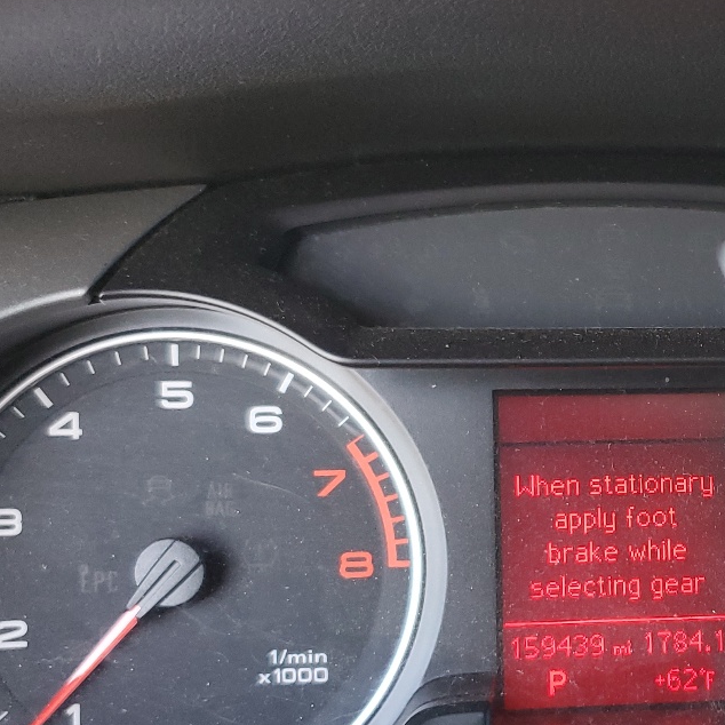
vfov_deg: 29.4
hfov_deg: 28.4
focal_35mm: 58
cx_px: 654
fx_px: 1374
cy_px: 481
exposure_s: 1/120
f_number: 1.5
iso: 86
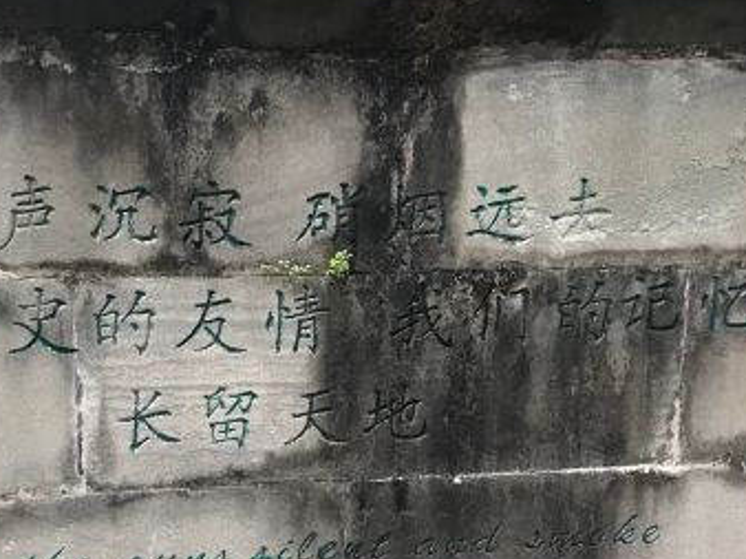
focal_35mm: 58
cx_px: 245
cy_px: 410
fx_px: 1249
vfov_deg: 24.9
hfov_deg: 33.0
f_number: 1.8
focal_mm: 3.99
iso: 40
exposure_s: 1/33
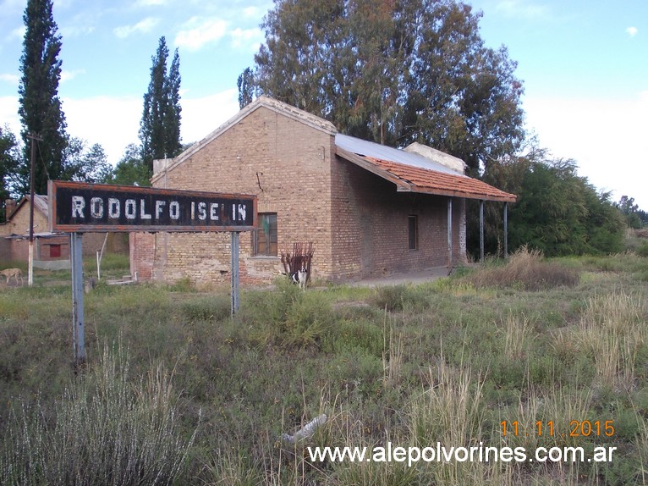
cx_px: 324
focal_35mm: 38
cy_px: 243
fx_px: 711
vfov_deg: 37.7
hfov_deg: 49.0
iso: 80
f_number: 3.1
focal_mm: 5.3
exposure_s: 1/320
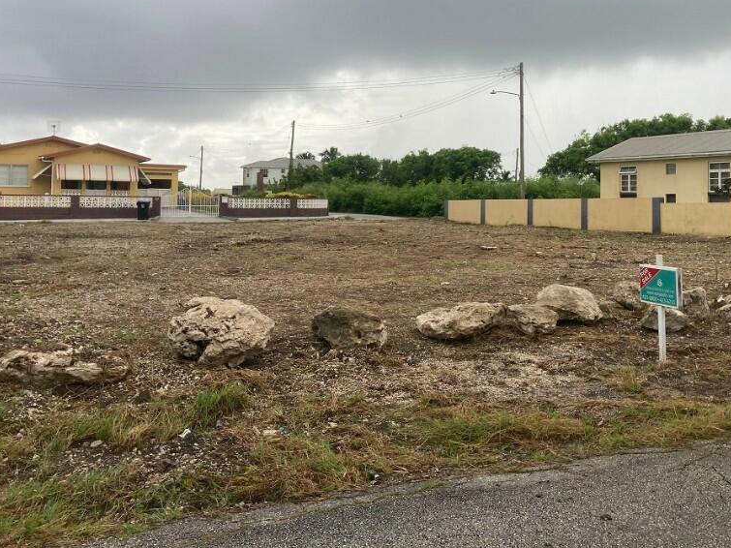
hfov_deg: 48.8
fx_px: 802
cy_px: 178
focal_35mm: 38
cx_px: 430
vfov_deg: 37.3
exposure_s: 1/242
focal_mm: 3.99
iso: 20
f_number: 1.8
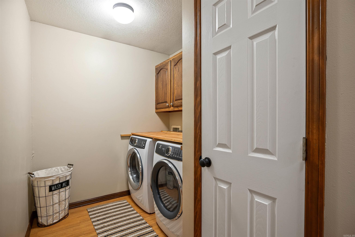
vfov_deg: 73.7
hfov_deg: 96.7
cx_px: 178
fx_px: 158
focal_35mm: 16
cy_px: 118
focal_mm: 16
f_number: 5.6
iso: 1000
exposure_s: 1/5
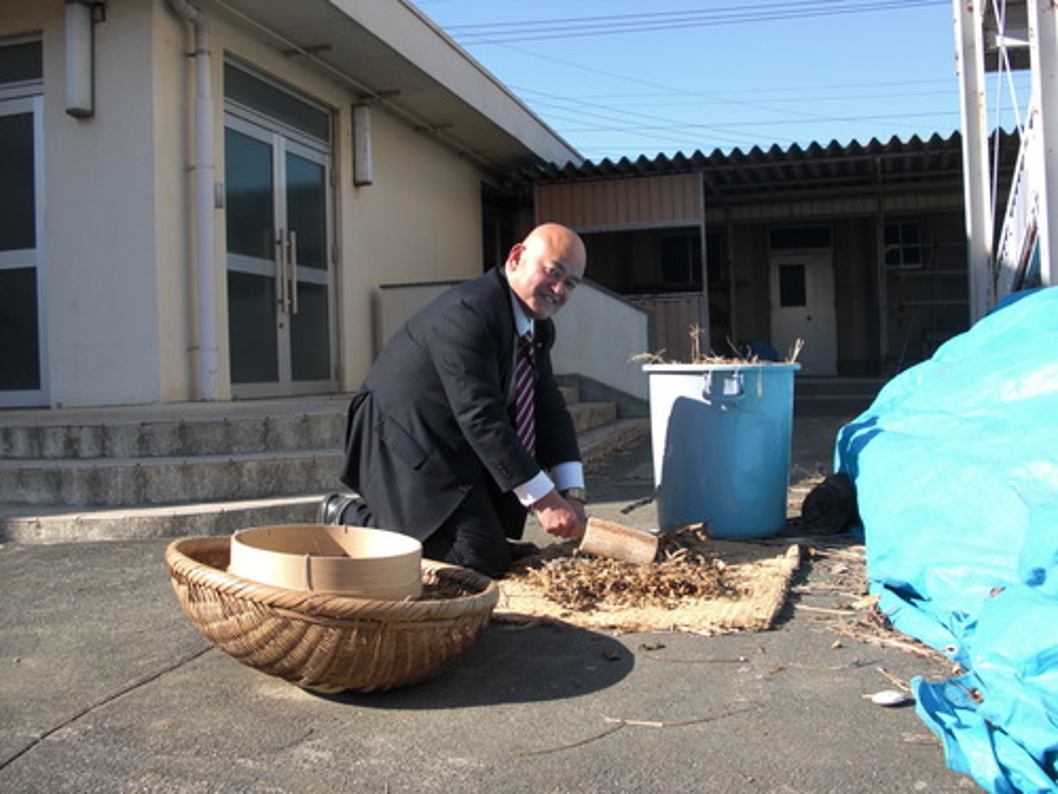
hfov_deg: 51.4
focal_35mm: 36
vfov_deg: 39.7
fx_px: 1100
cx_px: 529
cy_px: 397
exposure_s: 1/500
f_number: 2.8
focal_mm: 6.3
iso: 50
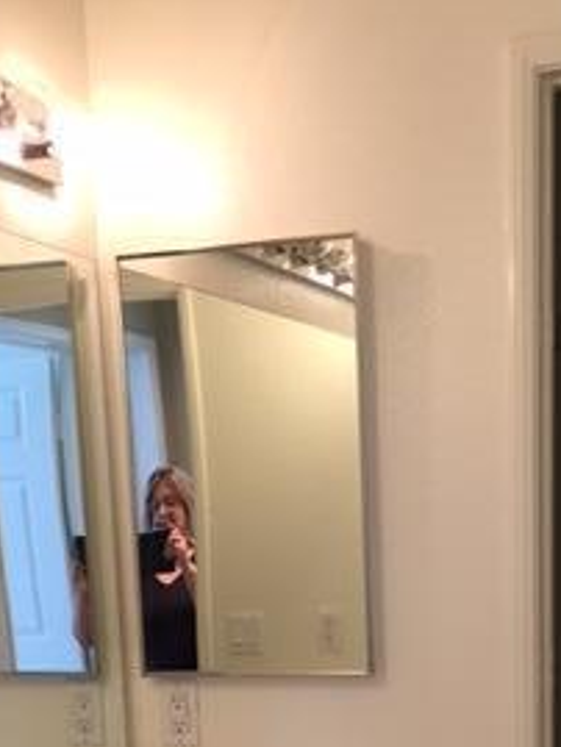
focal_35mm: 69
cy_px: 836
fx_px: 1490
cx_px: 375
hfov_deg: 21.2
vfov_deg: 25.9
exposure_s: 1/30
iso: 50
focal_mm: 4.15
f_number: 2.2
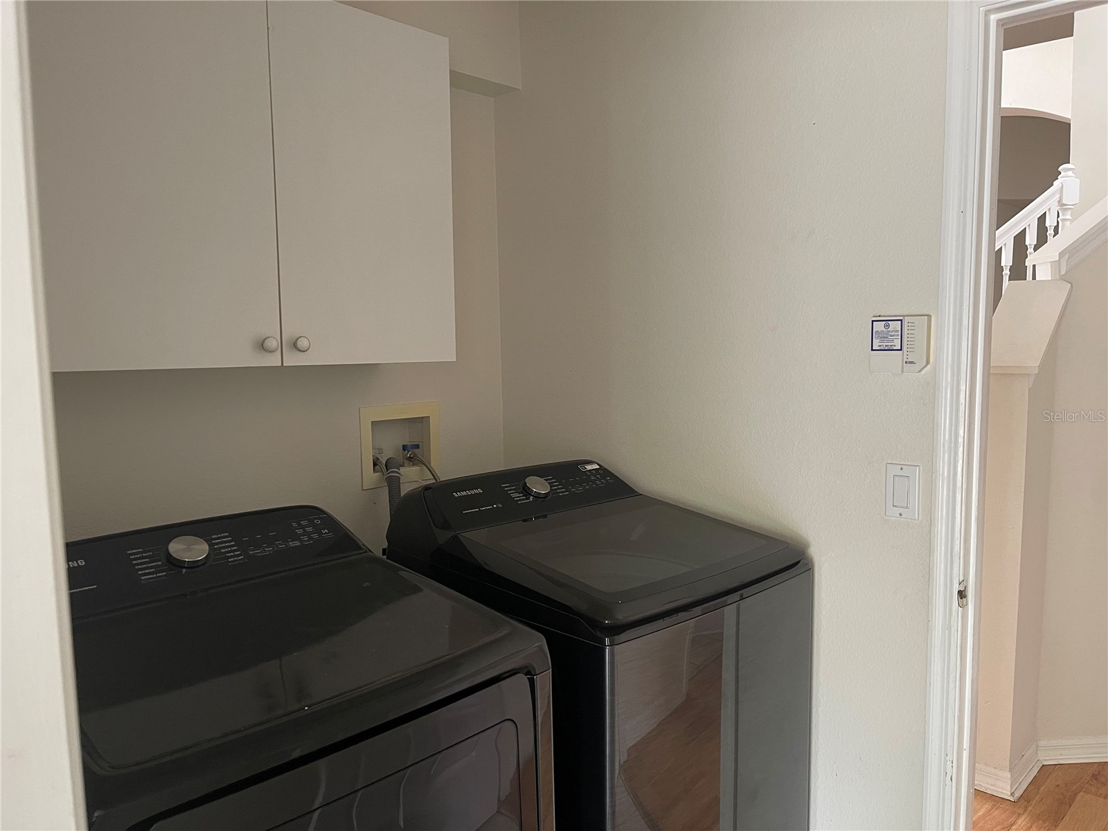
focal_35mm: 25
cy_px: 416
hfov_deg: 69.4
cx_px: 554
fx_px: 800
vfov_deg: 54.9
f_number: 1.6
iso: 200
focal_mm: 5.1
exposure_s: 1/60
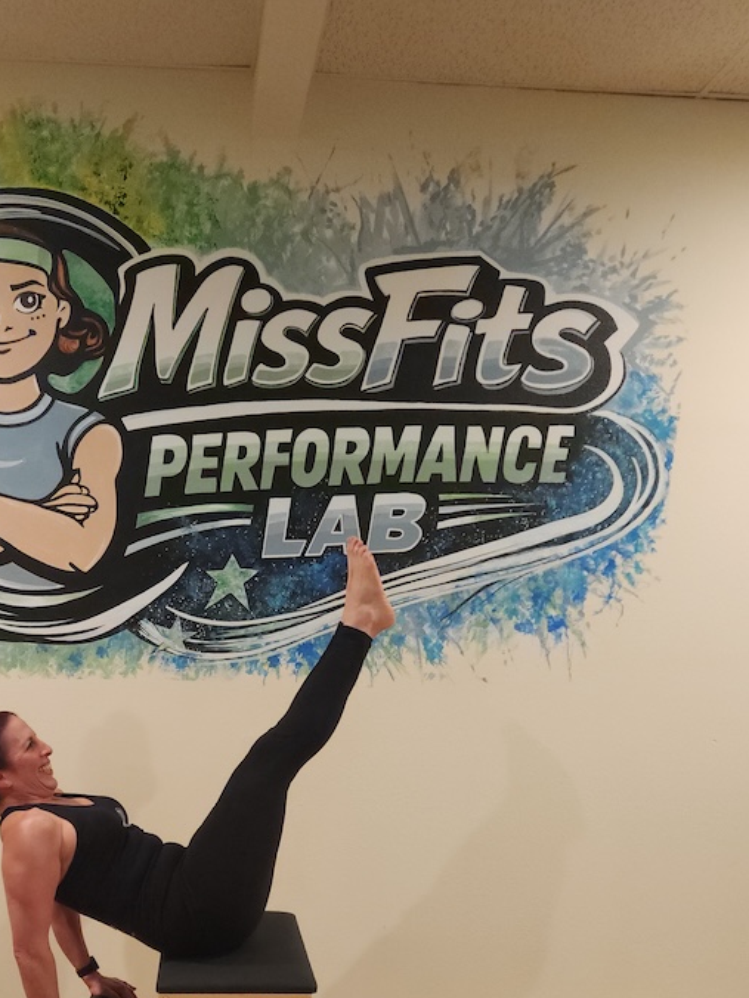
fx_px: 981
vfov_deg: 52.3
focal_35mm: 34
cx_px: 254
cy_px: 712
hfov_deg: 41.3
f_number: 1.8
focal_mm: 5.4
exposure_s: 1/60
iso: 640
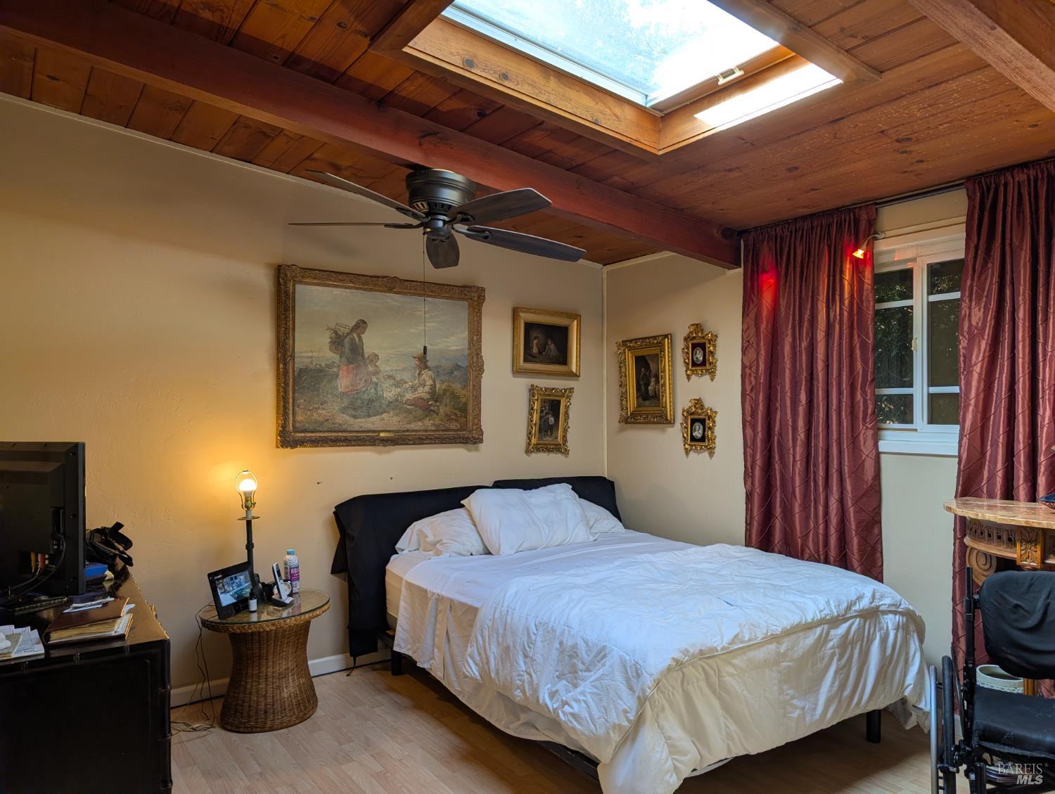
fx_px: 732
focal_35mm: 24
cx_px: 528
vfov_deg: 56.9
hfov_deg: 71.5
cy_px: 397
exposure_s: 1/60
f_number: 1.68
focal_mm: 6.9
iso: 34
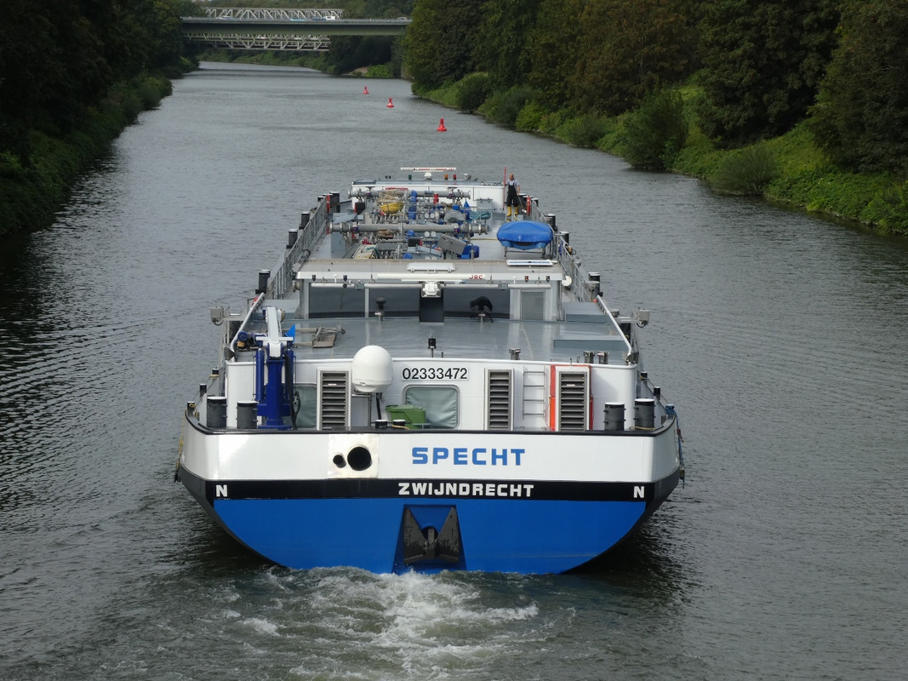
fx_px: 3541
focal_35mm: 135
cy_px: 340
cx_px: 454
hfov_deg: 14.6
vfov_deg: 11.0
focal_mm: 24.2
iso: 80
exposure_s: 1/250
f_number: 5.3
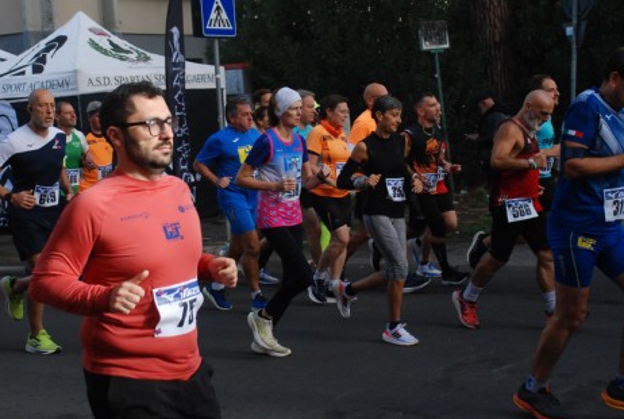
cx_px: 286
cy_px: 164
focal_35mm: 74
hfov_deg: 27.3
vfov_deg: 18.5
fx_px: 1285
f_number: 5.6
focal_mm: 38
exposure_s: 1/1250
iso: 1000
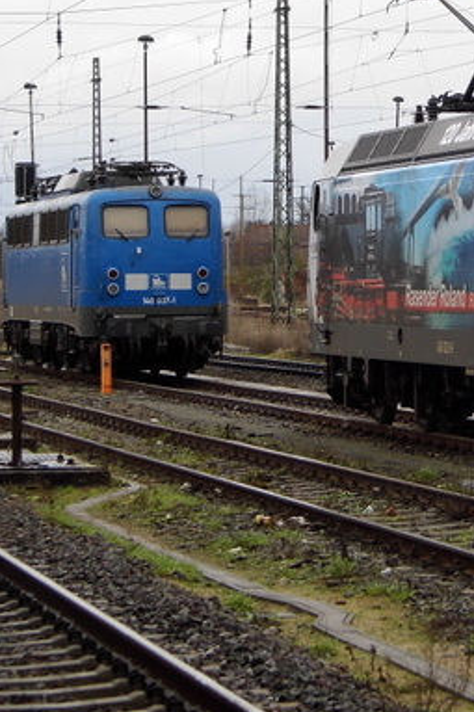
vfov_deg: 11.7
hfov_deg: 7.7
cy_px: 236
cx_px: 519
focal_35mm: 176
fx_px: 3479
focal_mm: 14.6
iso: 100
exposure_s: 1/66
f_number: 4.2
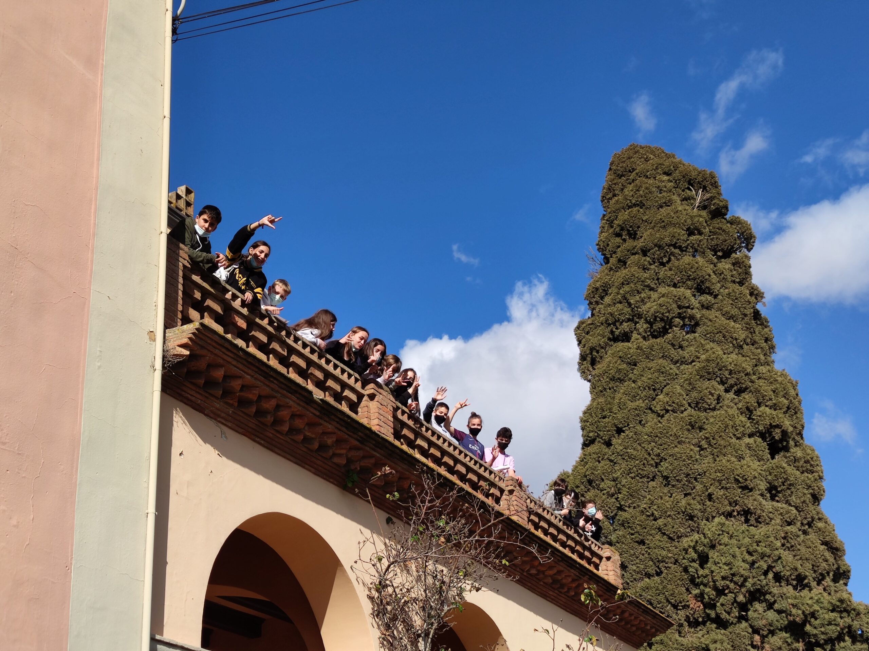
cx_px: 434
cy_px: 326
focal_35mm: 48
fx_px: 1205
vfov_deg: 30.3
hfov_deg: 39.7
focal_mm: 6.72
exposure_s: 1/2465
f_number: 1.69
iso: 50
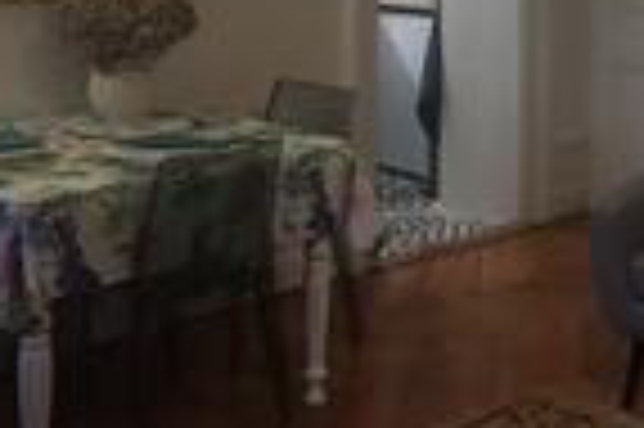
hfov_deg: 25.6
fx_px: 1358
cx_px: 608
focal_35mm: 76
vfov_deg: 17.4
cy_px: -32
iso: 200
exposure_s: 1/33
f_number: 2.2
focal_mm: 4.15
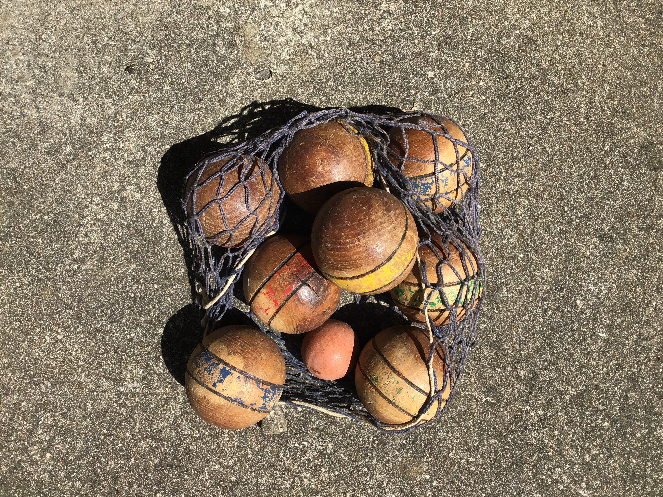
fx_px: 594
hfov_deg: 58.4
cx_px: 332
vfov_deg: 45.4
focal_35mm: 31
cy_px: 248
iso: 25
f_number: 2.4
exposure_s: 1/1116
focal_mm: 3.3
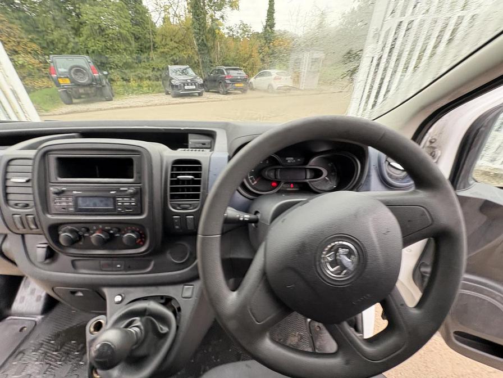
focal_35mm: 14
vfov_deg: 85.7
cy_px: 189
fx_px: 203
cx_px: 252
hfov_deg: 102.1
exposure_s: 1/89
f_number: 2.2
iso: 200
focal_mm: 2.22
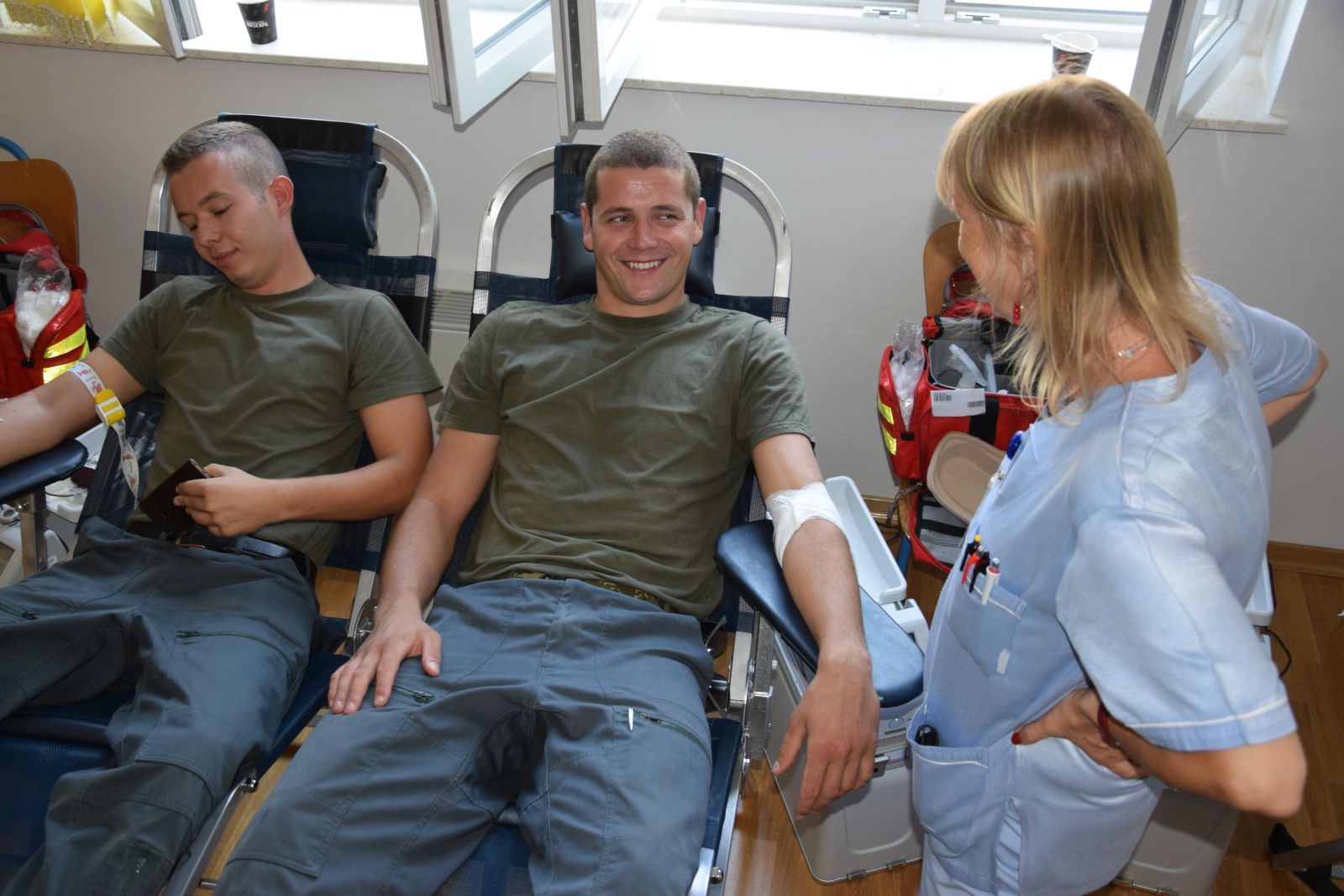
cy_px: 448
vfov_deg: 36.9
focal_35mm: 36
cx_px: 672
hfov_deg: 53.1
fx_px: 1344
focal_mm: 24
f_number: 3.8
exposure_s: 1/160
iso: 800
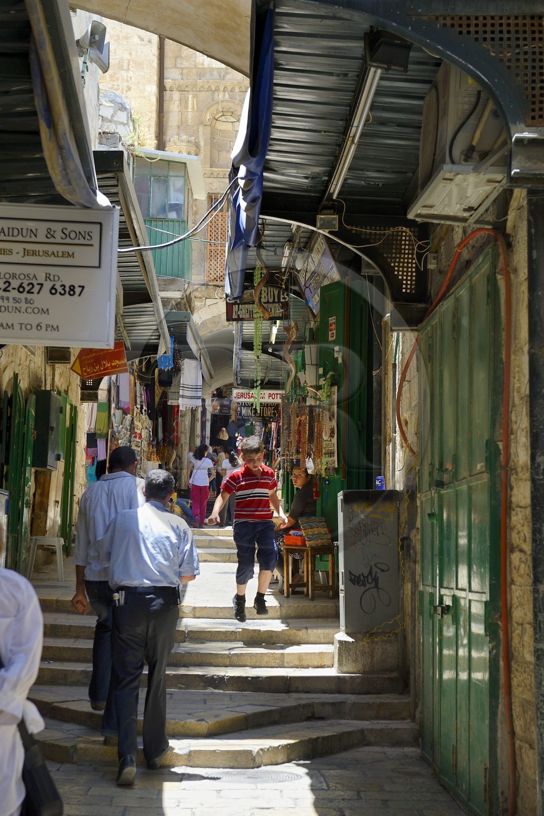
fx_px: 1270
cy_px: 408
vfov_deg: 35.6
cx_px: 272
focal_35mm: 56
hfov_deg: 24.2
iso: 200
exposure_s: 1/320
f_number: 5
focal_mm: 56
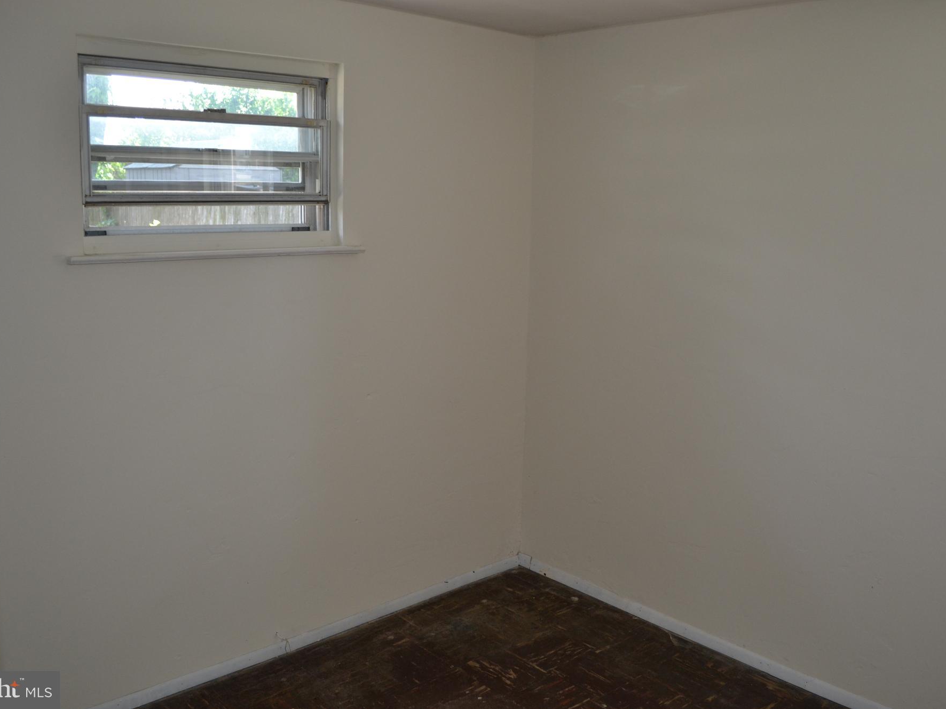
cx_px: 488
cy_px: 346
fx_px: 820
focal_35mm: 30
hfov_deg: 60.0
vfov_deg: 46.8
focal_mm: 18
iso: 400
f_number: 4
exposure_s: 1/125
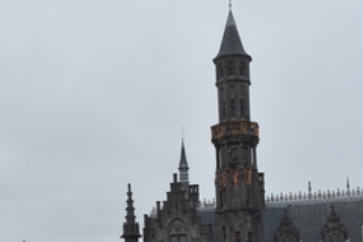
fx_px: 1210
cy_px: 262
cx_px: 83
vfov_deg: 11.3
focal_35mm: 120
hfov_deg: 17.0
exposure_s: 1/50
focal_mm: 32
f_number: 10
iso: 400
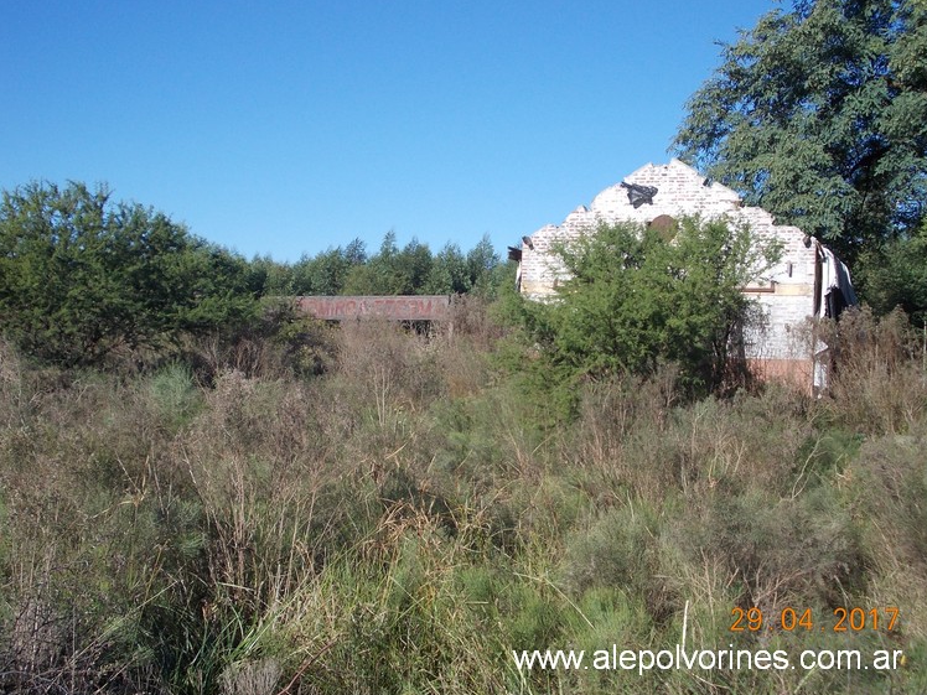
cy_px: 348
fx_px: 1178
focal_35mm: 44
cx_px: 473
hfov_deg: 42.9
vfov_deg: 32.9
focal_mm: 6.1
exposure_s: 1/200
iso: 80
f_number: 6.5
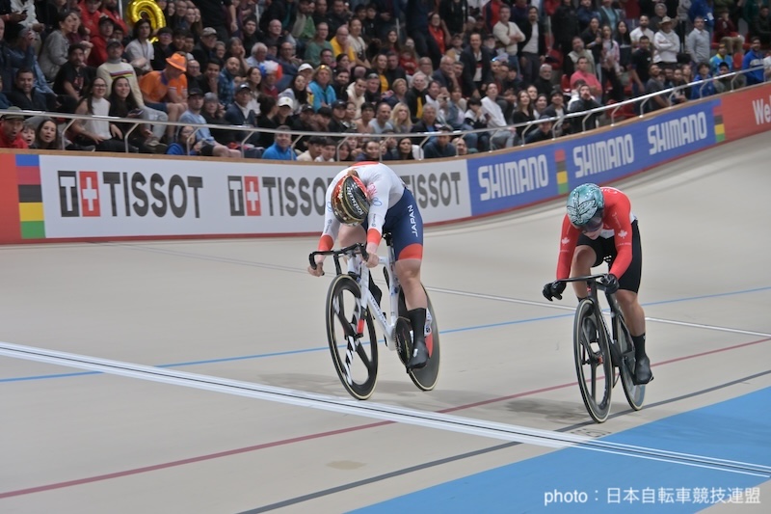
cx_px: 386
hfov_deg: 15.8
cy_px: 257
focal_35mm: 130
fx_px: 2783
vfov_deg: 10.5
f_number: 8
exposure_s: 1/500
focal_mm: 130
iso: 1600
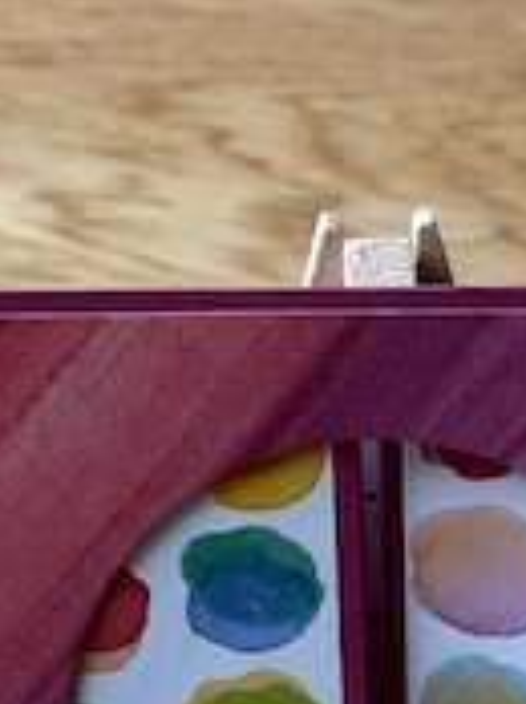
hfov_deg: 8.4
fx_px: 3595
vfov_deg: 11.0
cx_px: 376
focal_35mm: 177
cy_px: 870
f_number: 1.78
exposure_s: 1/60
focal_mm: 6.86
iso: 100
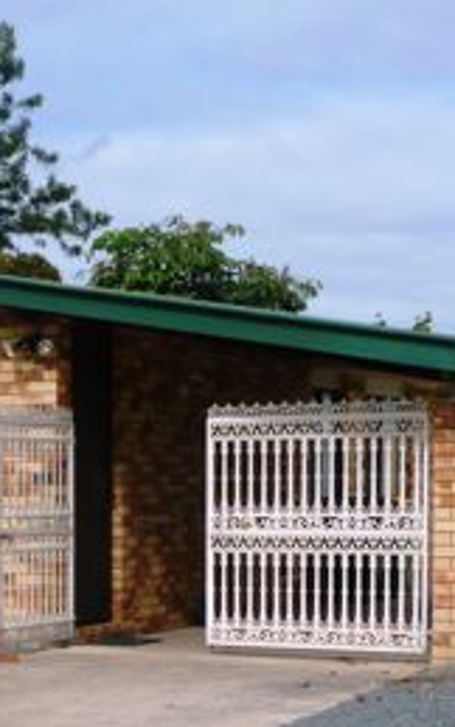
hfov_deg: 15.5
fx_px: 1626
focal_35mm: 82
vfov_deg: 24.7
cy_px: 615
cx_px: -59
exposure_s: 1/500
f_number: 5
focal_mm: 4.1
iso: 80
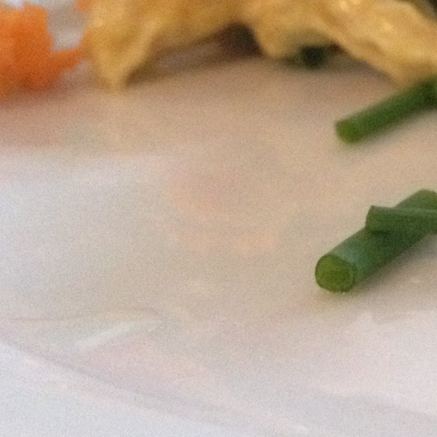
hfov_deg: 13.7
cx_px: 702
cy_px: -42
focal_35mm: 118
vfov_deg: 14.4
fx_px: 1685
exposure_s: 1/15
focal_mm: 4.28
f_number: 2.4
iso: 500
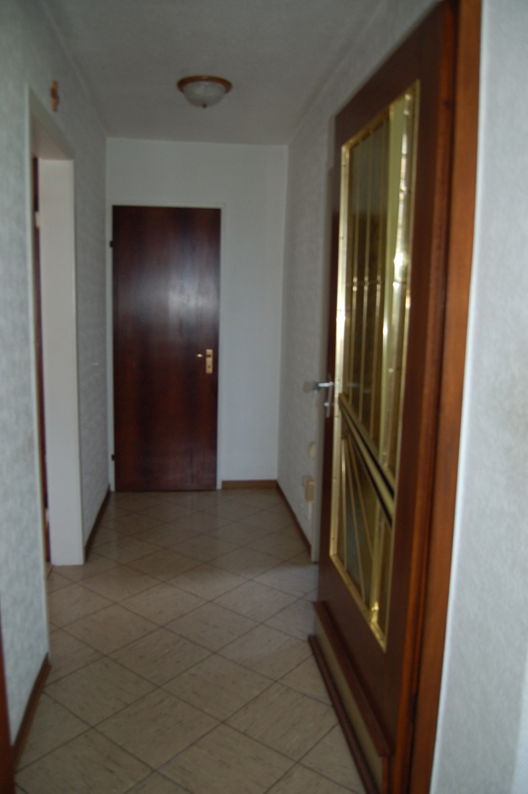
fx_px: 596
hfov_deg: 47.8
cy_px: 397
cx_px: 264
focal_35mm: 27
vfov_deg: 67.4
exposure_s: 1/60
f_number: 3.5
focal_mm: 18
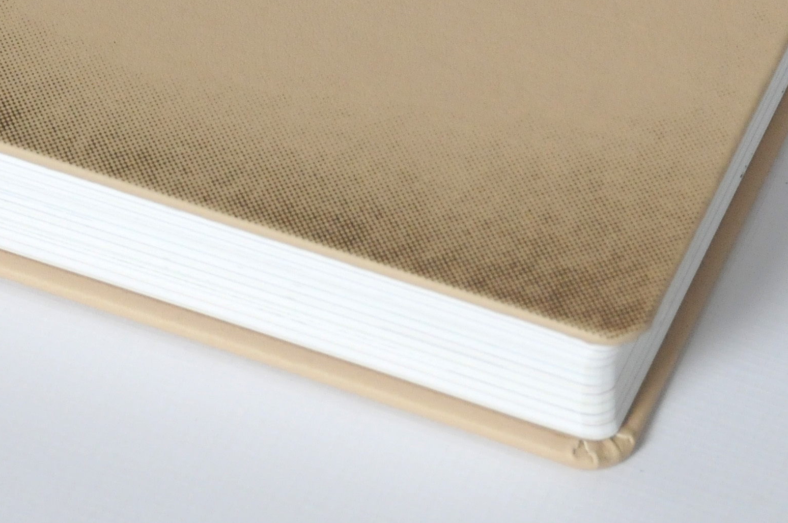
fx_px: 4722
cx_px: 304
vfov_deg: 6.3
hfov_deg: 9.5
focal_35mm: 216
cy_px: -134
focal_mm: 52
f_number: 7.1
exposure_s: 1/200
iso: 800
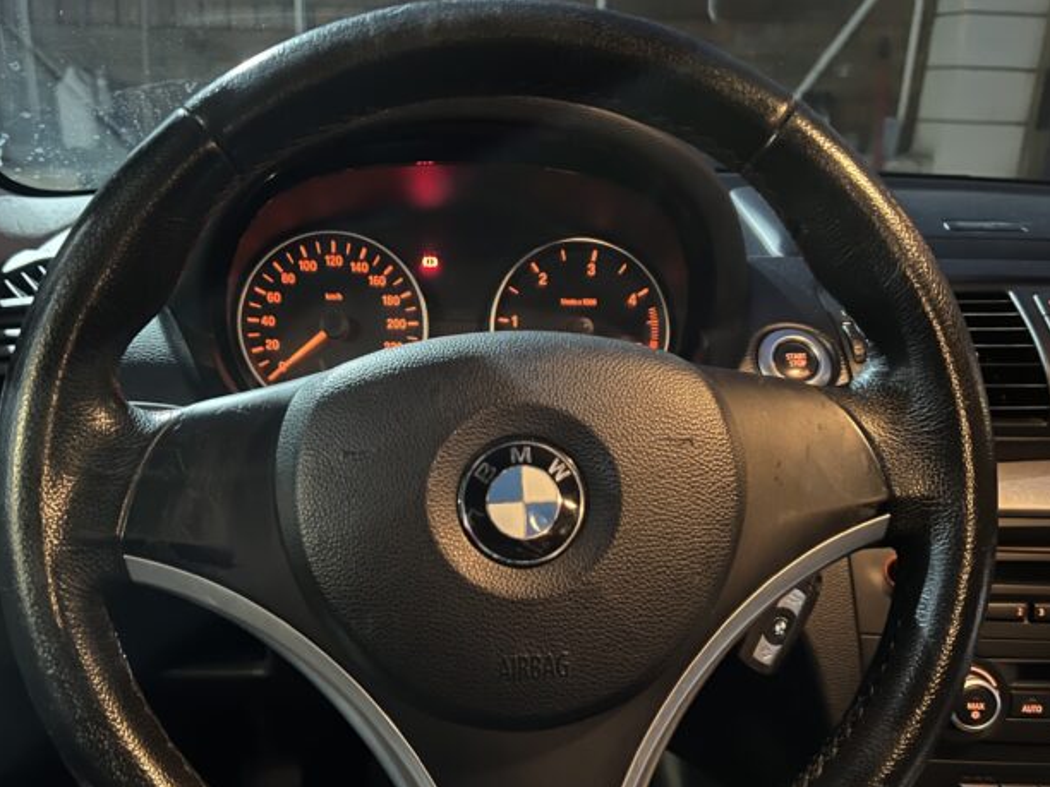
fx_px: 1031
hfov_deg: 53.9
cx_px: 484
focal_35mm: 34
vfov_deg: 41.4
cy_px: 511
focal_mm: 5.7
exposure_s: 1/20
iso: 800
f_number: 1.5
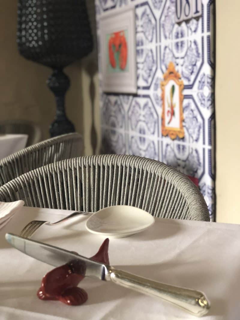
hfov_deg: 25.7
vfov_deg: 33.8
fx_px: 527
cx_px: 120
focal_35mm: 57
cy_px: 160
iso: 400
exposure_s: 1/50
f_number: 2.8
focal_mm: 6.6
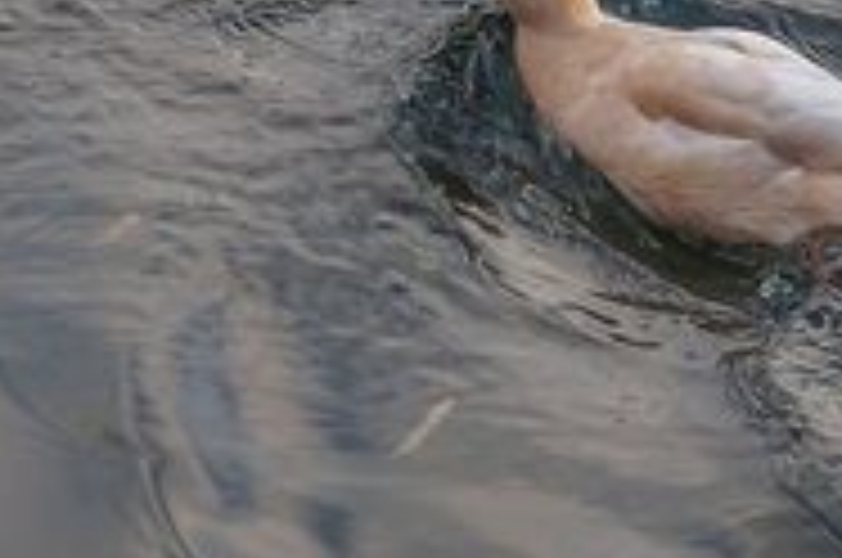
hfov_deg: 4.8
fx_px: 10110
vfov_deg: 3.2
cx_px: 230
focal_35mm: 433
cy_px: -86
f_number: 6.3
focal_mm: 90
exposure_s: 1/160
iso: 640
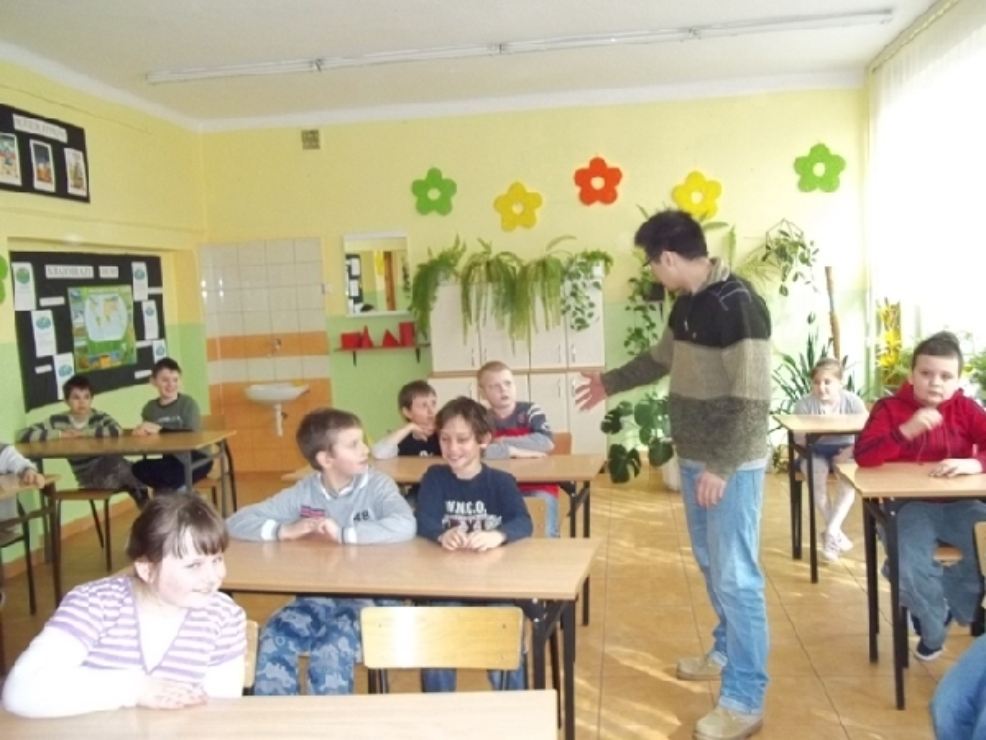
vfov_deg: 44.2
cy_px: 370
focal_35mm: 32
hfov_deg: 56.8
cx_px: 493
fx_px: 911
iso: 400
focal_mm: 5.7
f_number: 2.9
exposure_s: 1/60
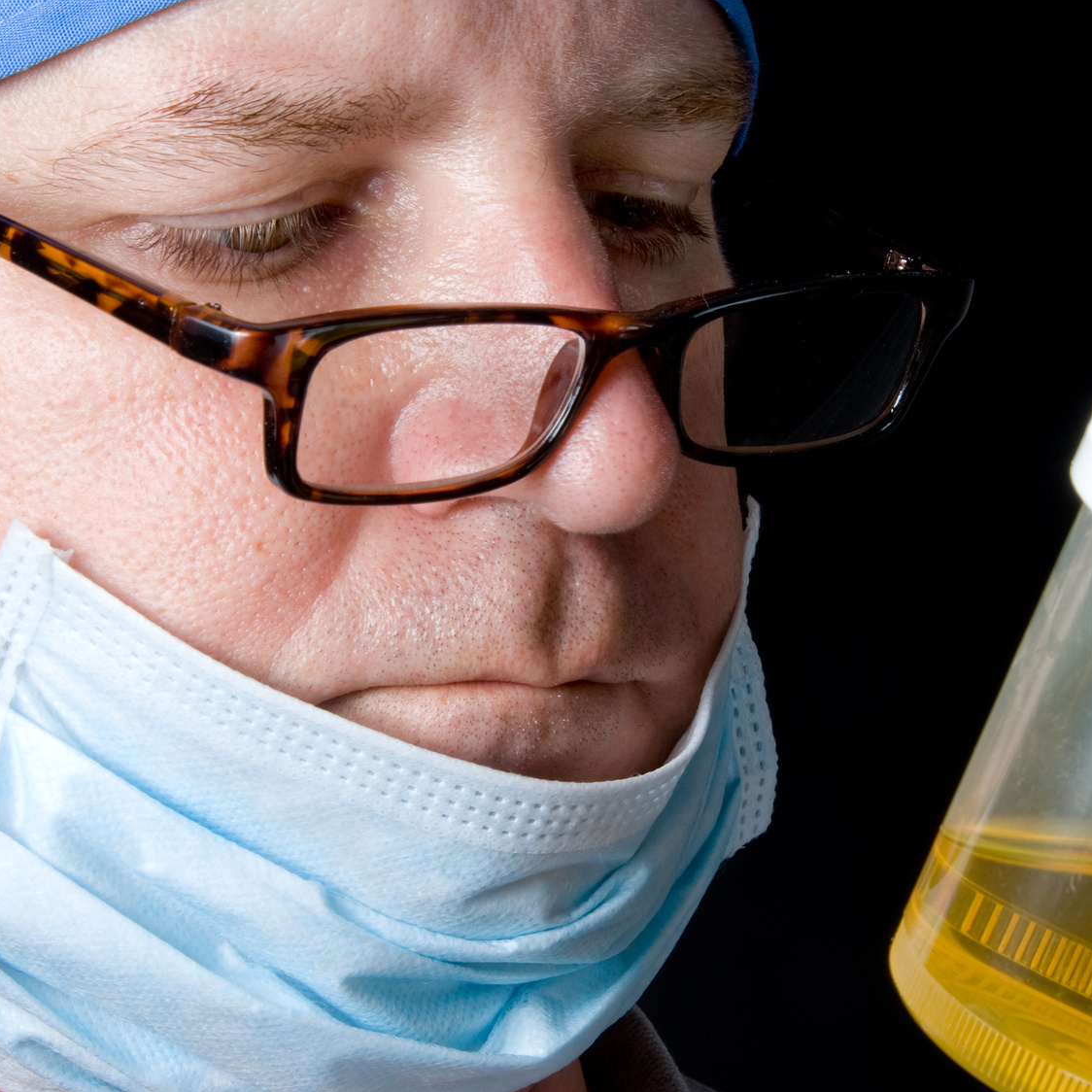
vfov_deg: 13.0
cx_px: 645
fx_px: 4783
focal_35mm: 134
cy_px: 546
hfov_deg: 13.0
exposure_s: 1/50
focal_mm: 70
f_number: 22
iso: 100
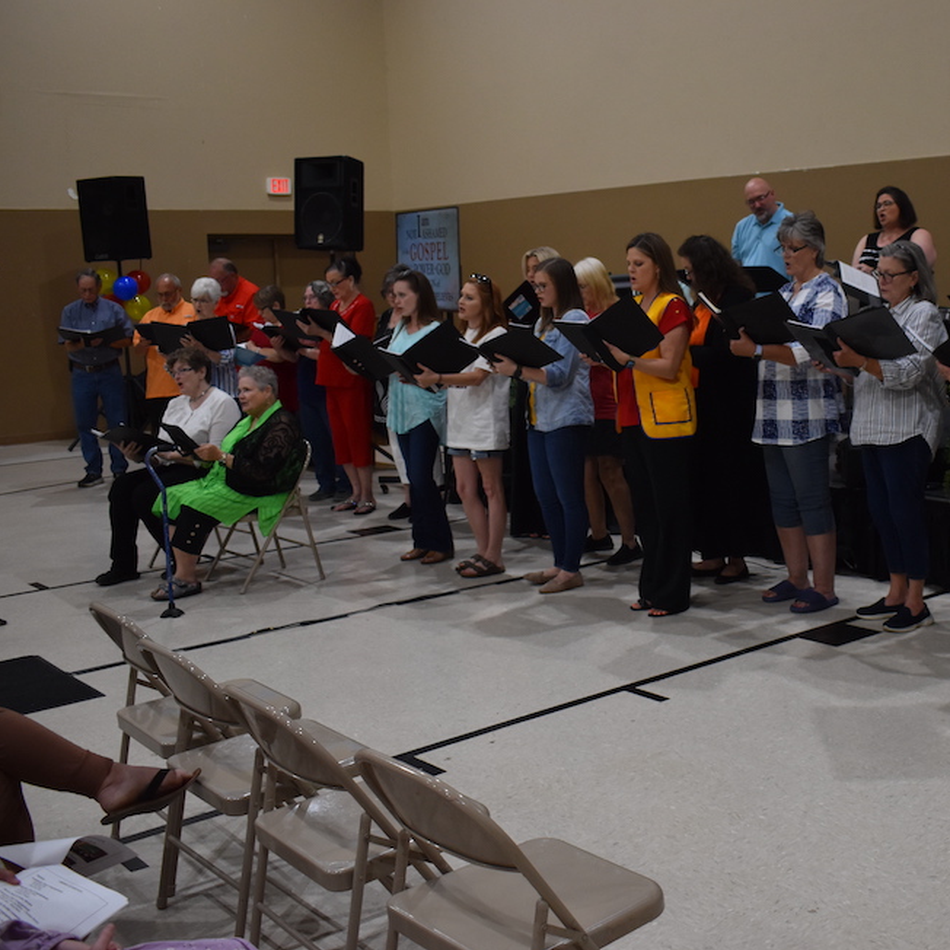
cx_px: 723
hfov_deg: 38.1
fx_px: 1335
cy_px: 474
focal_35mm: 43
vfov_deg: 39.2
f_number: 3.8
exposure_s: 1/160
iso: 800
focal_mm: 22
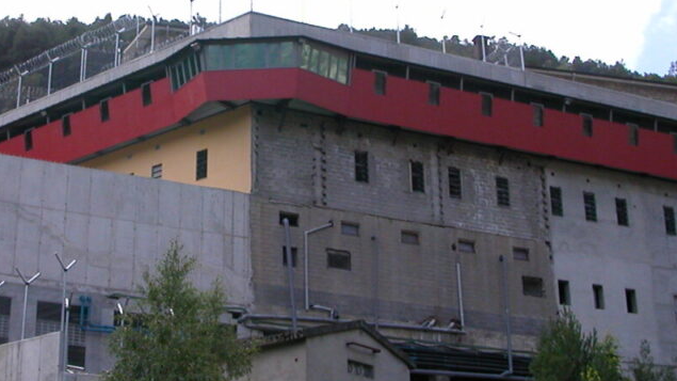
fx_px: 1167
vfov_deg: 18.5
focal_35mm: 65
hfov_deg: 32.0
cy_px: 169
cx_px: 200
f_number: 4.5
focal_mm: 5.6
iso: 100
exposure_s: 1/294
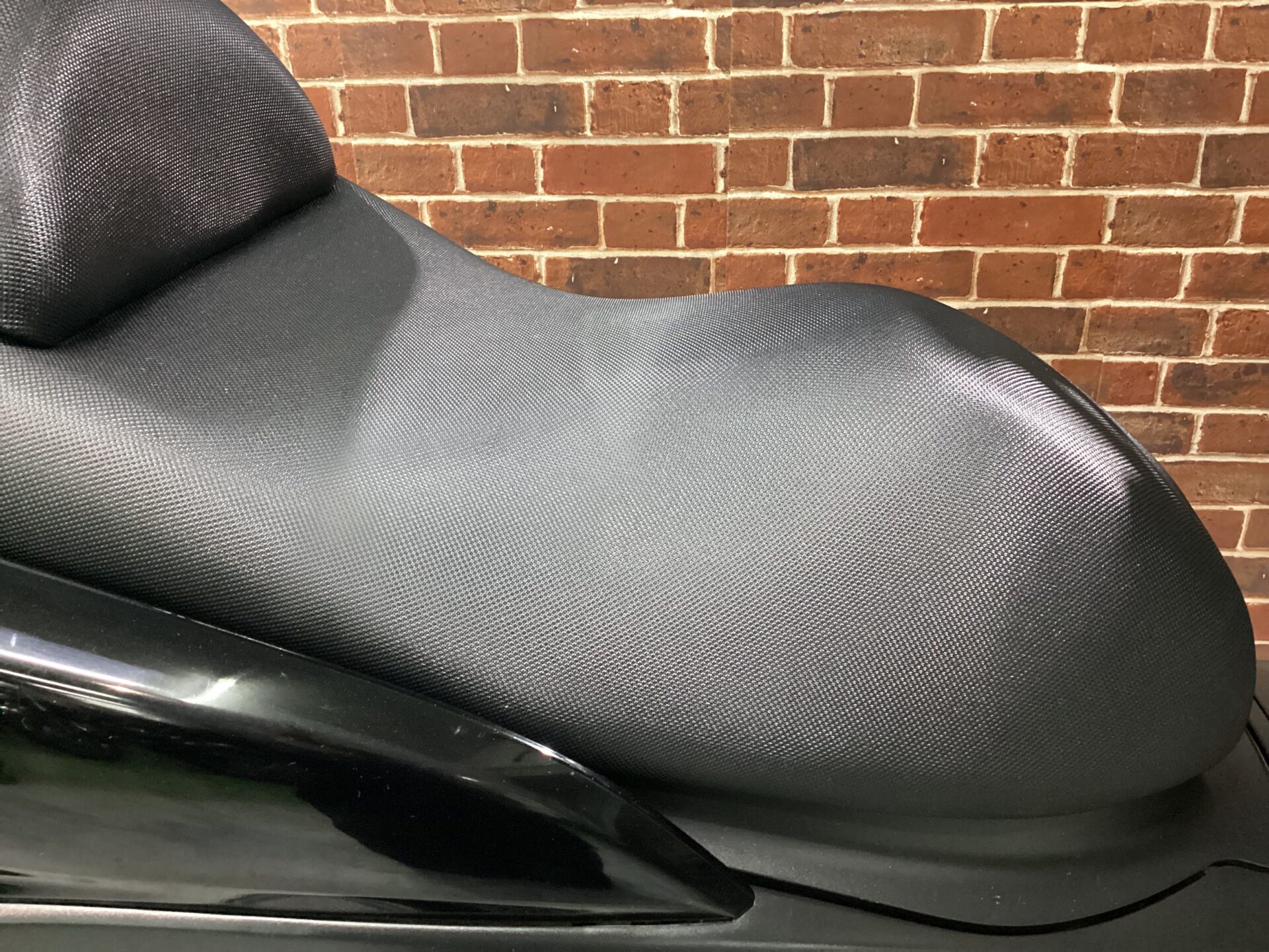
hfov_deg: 58.4
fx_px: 1136
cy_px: 476
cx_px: 634
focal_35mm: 31
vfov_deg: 45.4
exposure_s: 1/30
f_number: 2.4
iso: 400
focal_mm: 3.3
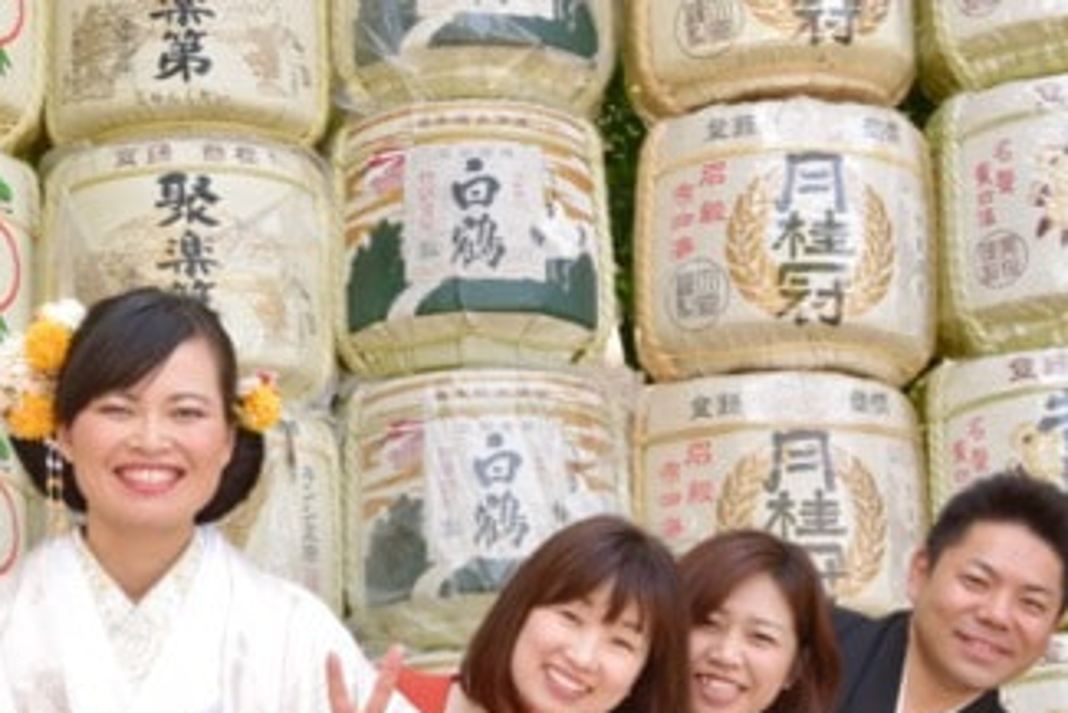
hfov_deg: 19.9
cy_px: 485
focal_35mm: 101
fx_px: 2998
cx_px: 141
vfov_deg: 13.5
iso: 1000
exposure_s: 1/60
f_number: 16
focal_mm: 45
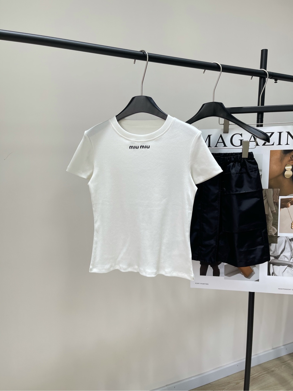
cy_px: 196
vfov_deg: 67.3
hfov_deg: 53.1
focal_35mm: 26
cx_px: 146
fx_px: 293
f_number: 1.6
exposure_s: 1/257
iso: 32
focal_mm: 5.1
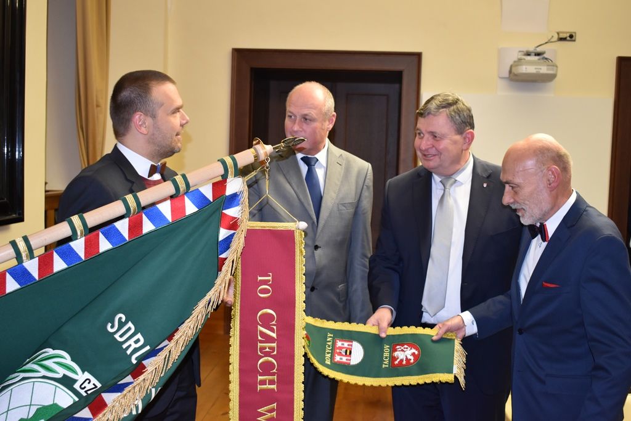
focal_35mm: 46
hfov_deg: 42.3
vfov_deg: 29.0
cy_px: 210
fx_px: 815
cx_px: 316
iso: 1100
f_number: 4.2
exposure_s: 1/60
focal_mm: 31
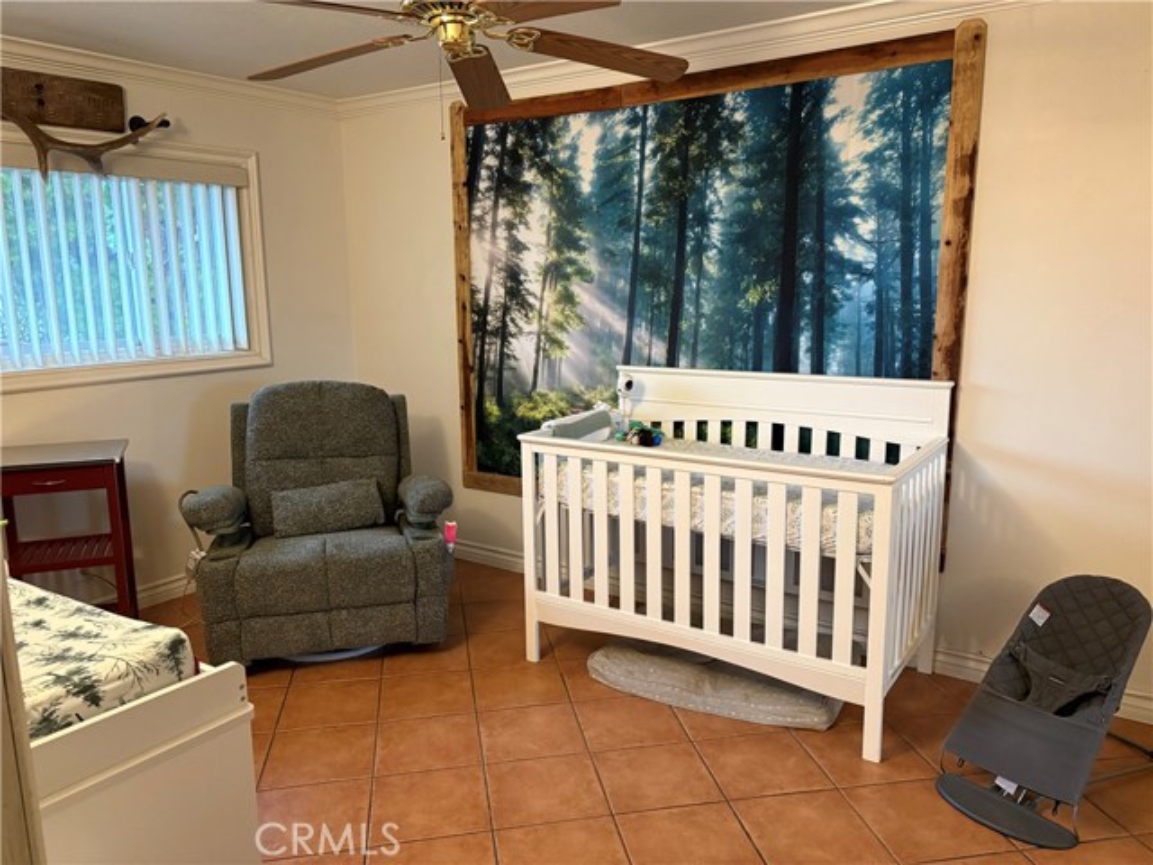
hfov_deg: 67.3
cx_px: 576
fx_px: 866
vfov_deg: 53.1
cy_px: 432
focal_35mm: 26
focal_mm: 5.96
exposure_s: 1/40
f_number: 1.6
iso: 400
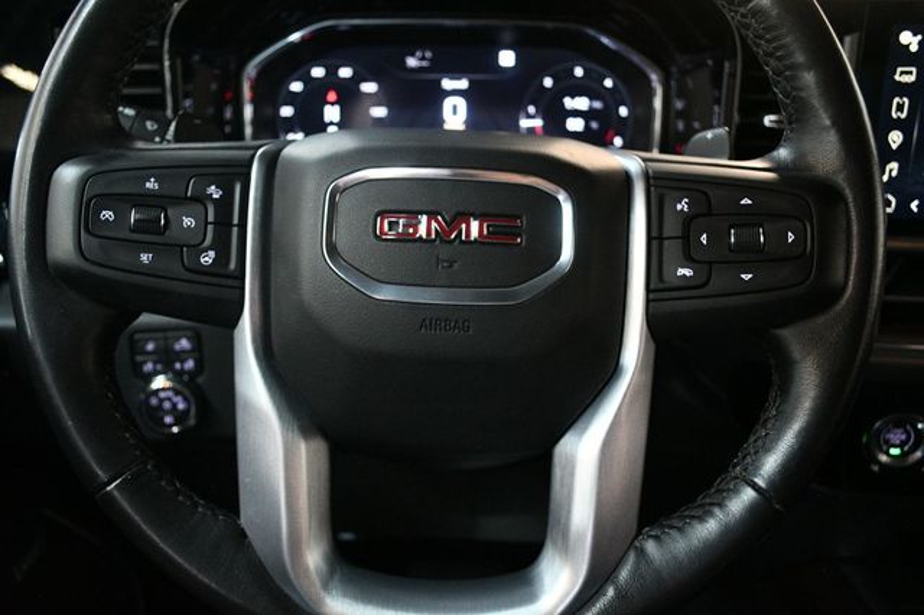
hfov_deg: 62.0
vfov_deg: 43.6
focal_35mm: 30
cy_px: 308
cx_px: 462
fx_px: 770
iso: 3600
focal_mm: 20
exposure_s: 1/60
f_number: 3.8
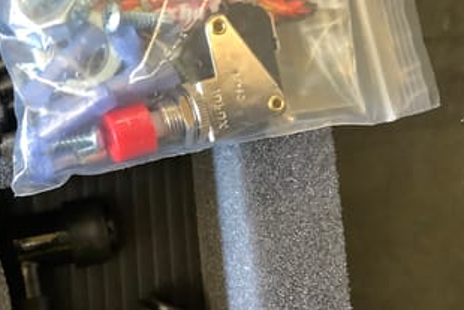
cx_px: 93
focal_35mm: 52
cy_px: 149
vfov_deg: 26.0
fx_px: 671
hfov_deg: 36.8
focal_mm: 3.3
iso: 320
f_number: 2.4
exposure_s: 1/25
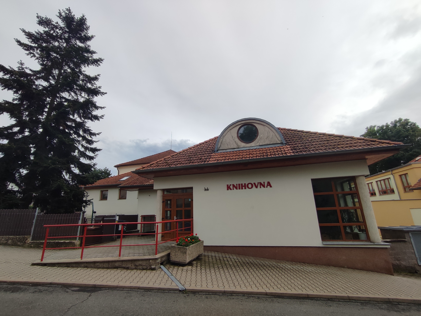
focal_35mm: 16
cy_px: 158
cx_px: 210
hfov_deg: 94.5
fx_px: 195
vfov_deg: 78.2
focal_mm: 1.65
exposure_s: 1/954
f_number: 2.2
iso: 50
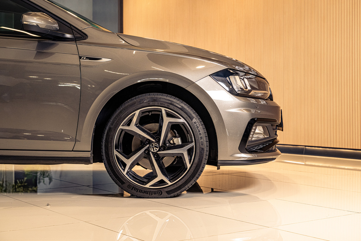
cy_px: 120
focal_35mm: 62
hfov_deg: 32.4
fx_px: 622
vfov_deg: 21.9
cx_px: 180
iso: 1600
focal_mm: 62
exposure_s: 1/200
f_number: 5
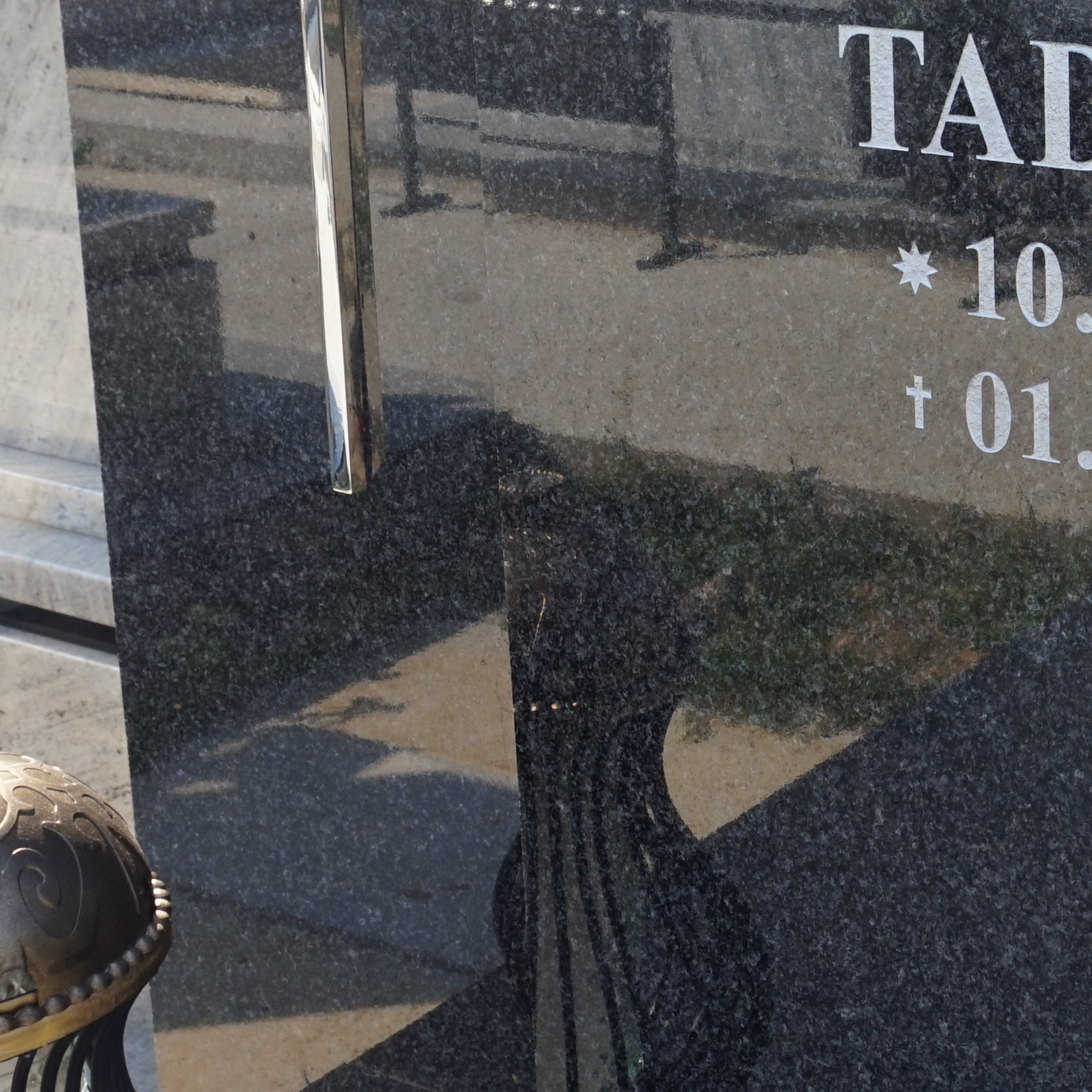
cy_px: 151
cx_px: 1321
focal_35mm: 70
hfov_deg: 22.6
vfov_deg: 24.1
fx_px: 2498
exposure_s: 1/80
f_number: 9
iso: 100
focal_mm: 16
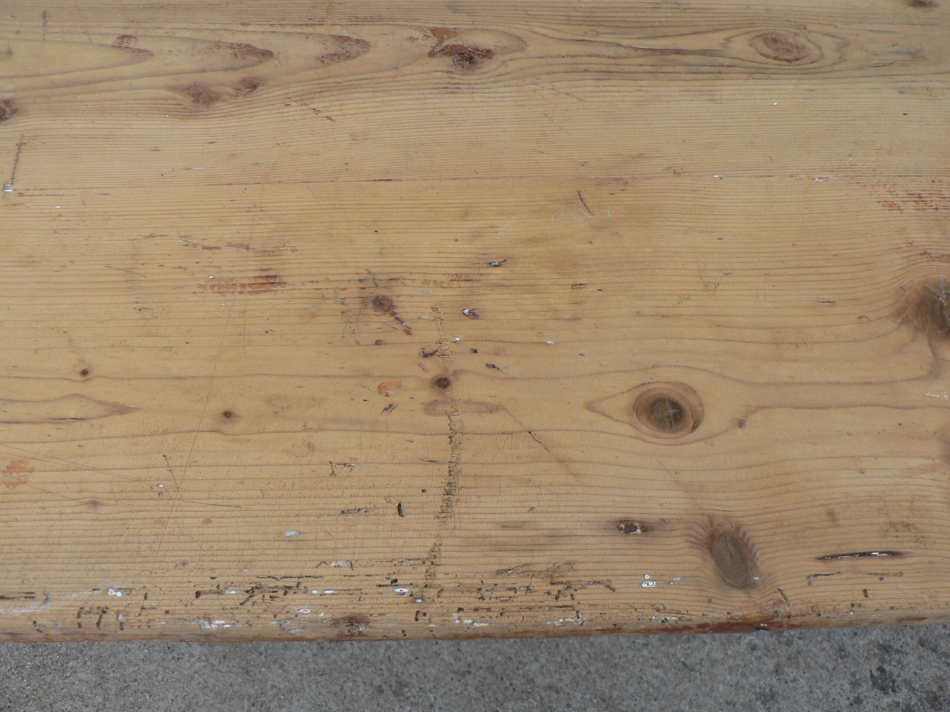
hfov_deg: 51.4
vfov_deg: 39.7
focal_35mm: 36
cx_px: 475
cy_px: 356
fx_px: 988
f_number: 2.8
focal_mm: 6
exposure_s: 1/100
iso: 80
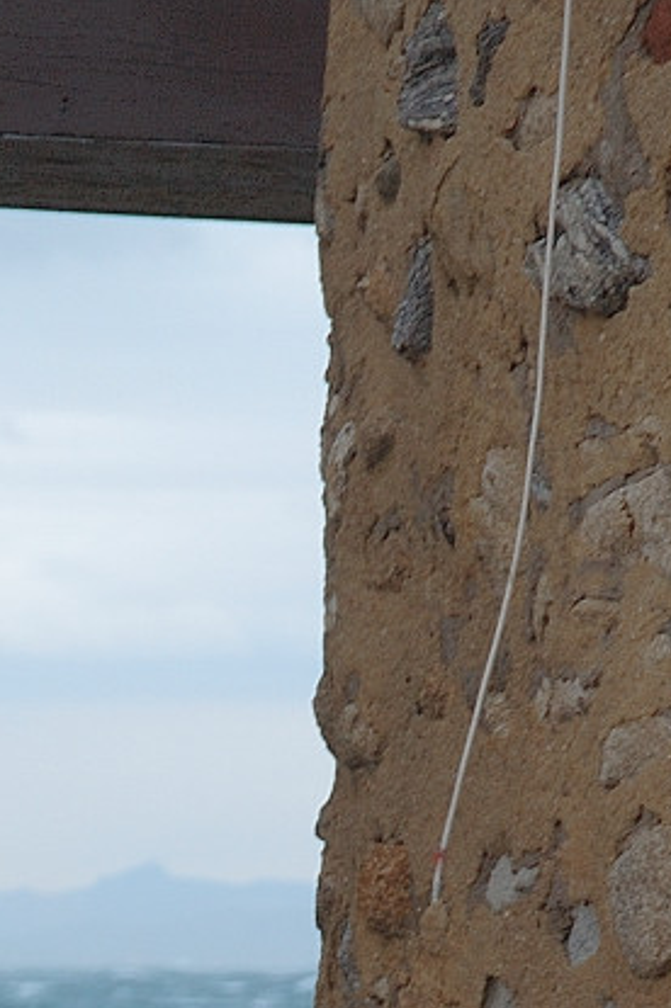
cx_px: -46
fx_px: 8093
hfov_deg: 4.7
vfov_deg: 7.1
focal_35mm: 289
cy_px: 1144
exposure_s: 1/60
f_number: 5.6
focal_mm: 78
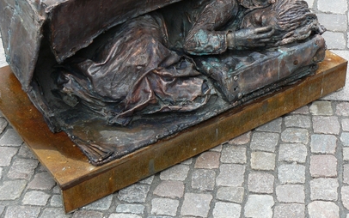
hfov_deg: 28.6
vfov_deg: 18.0
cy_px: 59
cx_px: 183
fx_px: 685
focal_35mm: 72
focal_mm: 7.6
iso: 100
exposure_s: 1/100
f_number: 3.2
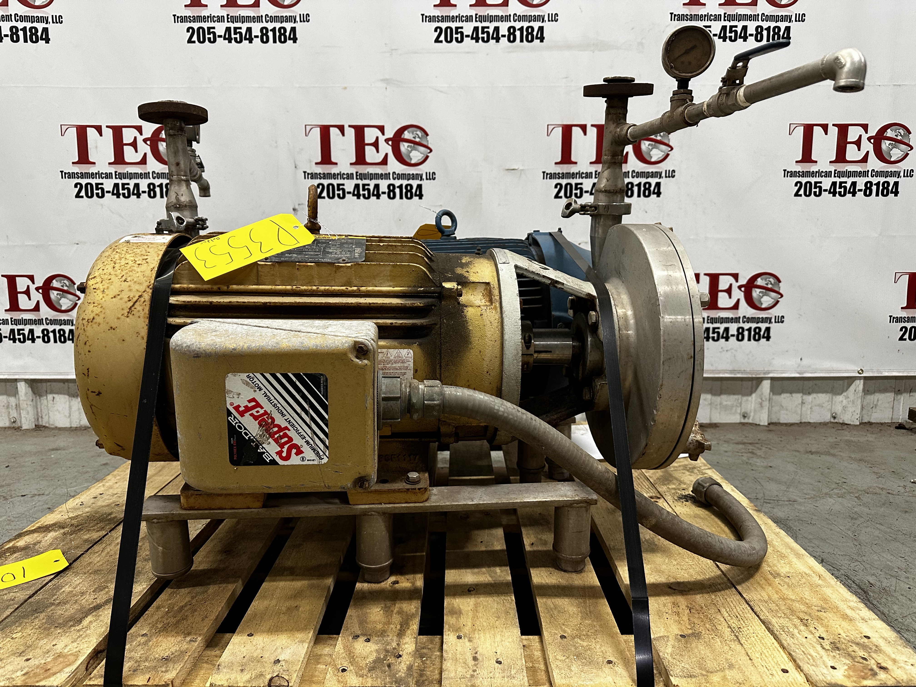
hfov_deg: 71.6
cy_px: 344
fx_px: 635
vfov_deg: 56.8
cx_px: 458
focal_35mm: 24
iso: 320
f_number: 1.78
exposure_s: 1/60
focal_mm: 6.86
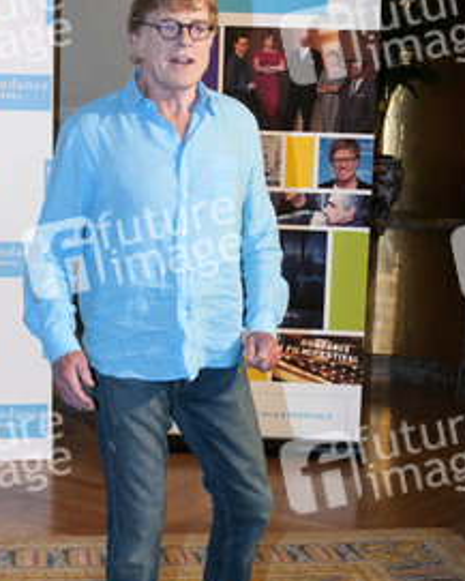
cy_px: 356
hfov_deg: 28.1
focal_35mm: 54
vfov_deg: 34.6
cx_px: 196
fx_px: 928
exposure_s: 1/200
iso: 800
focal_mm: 26
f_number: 3.2
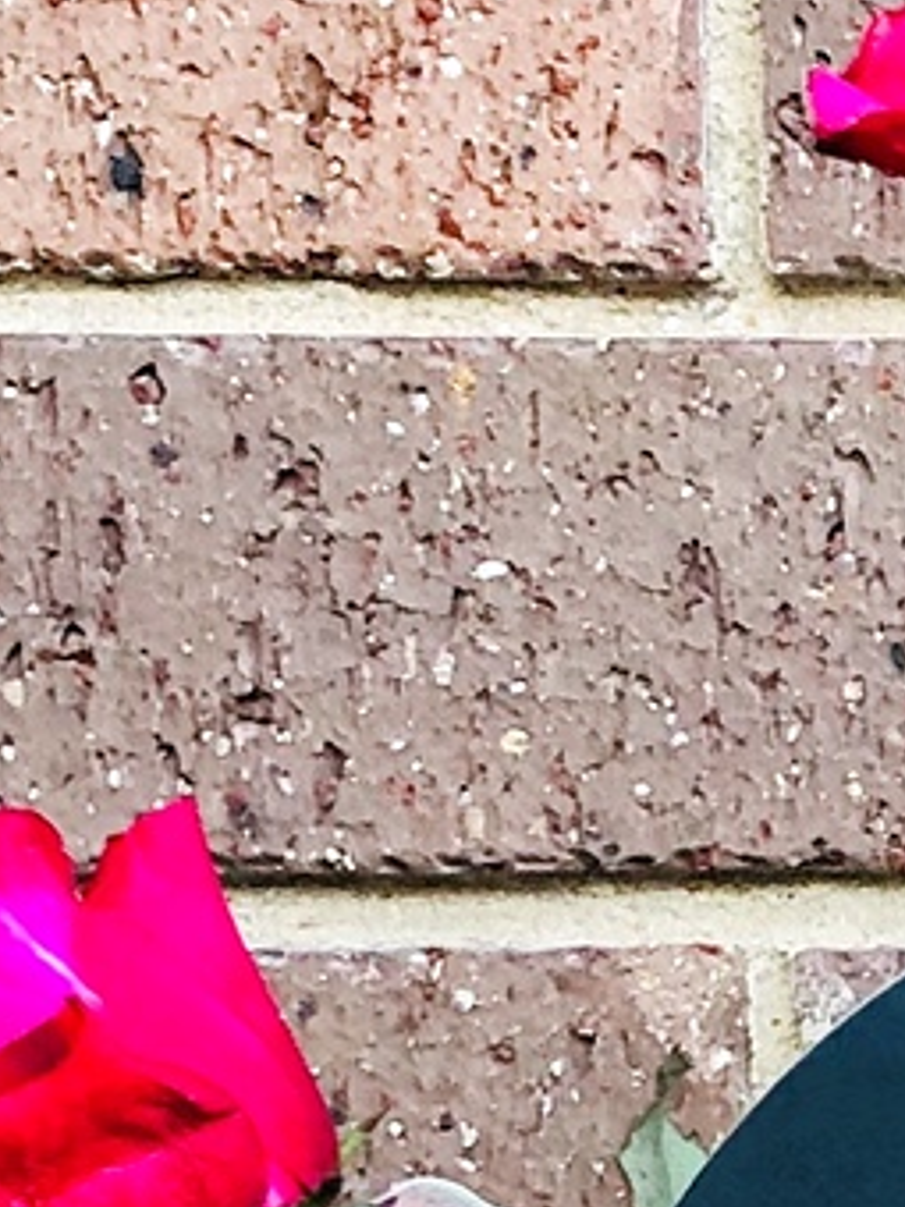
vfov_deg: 11.8
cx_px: 2144
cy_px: 1182
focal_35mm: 166
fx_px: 5787
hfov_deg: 8.2
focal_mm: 4
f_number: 1.8
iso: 25
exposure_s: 1/40
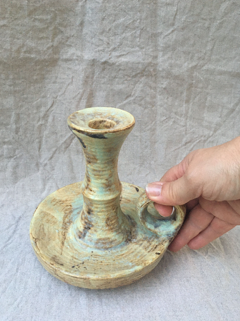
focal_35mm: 30
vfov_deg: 60.0
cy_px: 159
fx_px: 277
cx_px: 118
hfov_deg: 46.8
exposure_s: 1/33
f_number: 2.2
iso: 250
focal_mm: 4.15
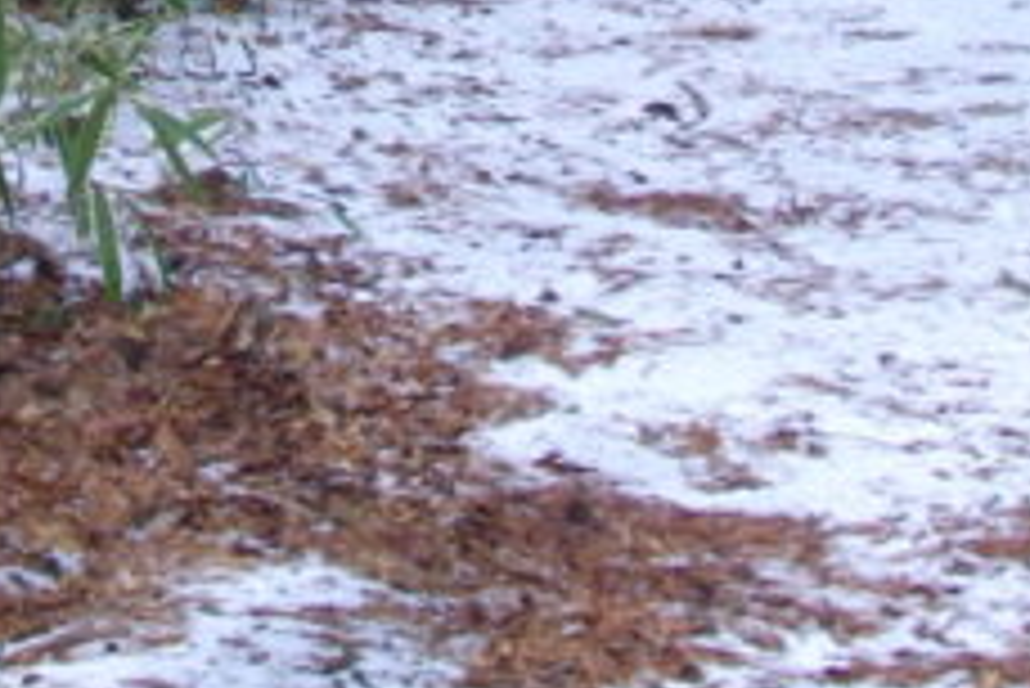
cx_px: 58
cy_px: -742
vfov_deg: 7.6
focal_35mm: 172
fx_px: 4924
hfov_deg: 11.8
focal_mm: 6.2
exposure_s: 1/200
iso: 100
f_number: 2.8
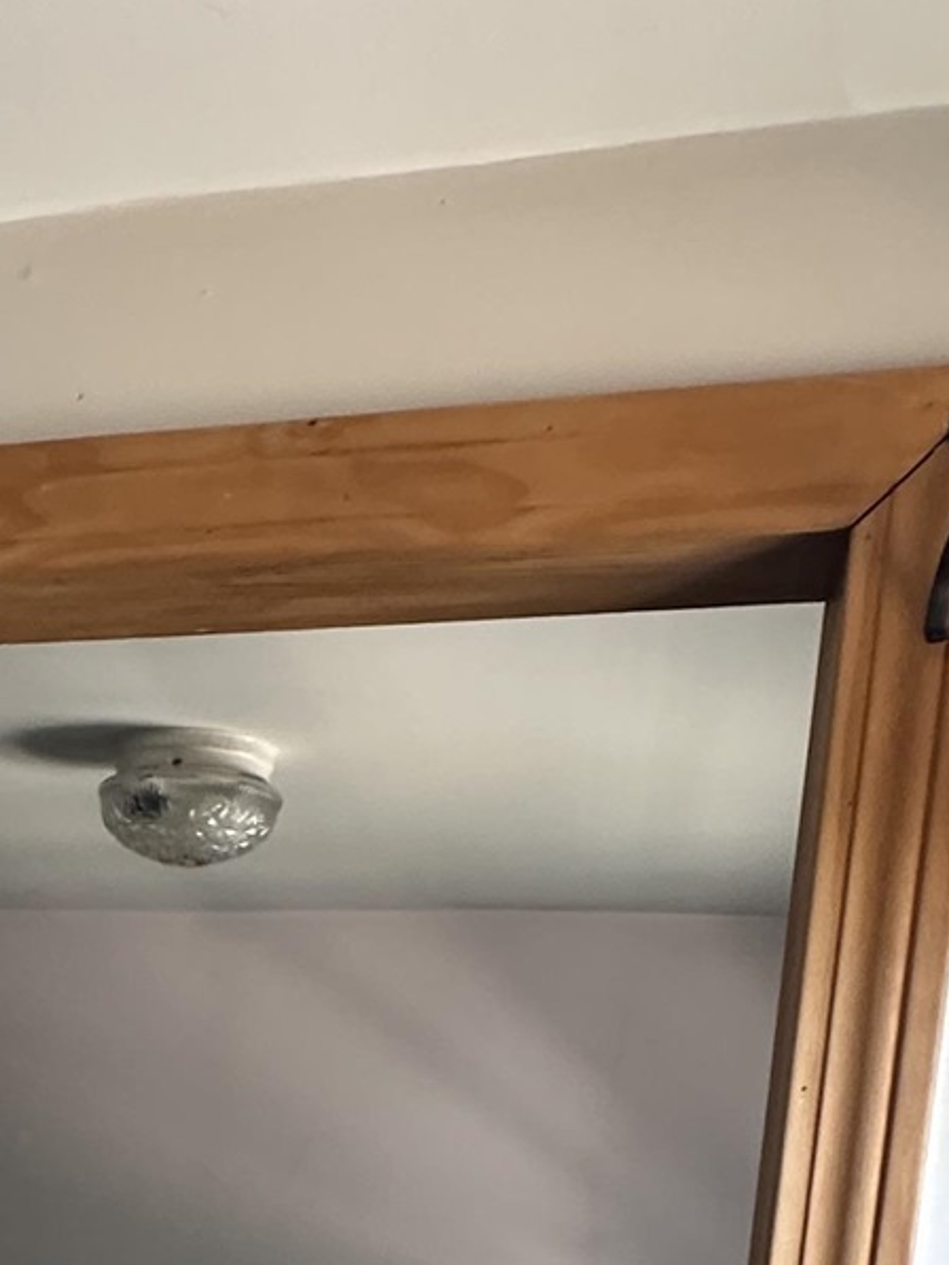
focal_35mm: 54
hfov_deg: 24.9
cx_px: -136
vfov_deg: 30.5
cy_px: 1494
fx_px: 1973
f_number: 2.2
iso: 320
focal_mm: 2.22
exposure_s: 1/81
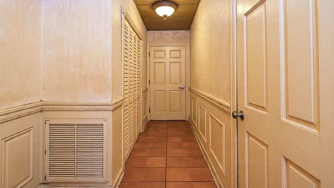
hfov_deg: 95.9
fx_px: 151
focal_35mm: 17
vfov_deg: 63.5
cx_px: 169
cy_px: 78
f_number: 4
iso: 50
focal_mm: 16
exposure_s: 1/6
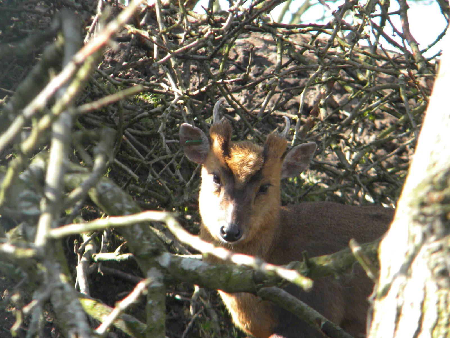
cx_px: 225
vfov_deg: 3.6
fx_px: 5382
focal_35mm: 414
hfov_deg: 4.8
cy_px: 169
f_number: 5.4
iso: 366
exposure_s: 1/250
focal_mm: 75
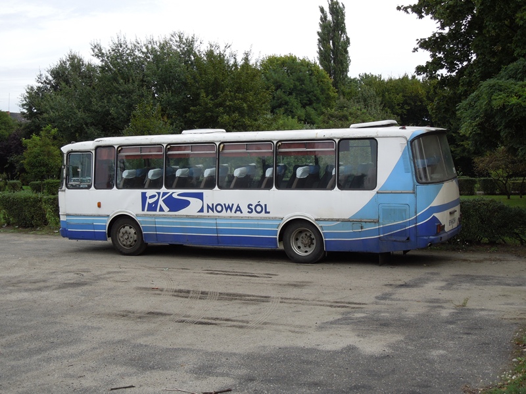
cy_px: 197
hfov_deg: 39.7
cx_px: 263
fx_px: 729
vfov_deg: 30.3
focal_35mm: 48
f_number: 4
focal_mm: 8.7
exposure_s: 1/320
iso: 100
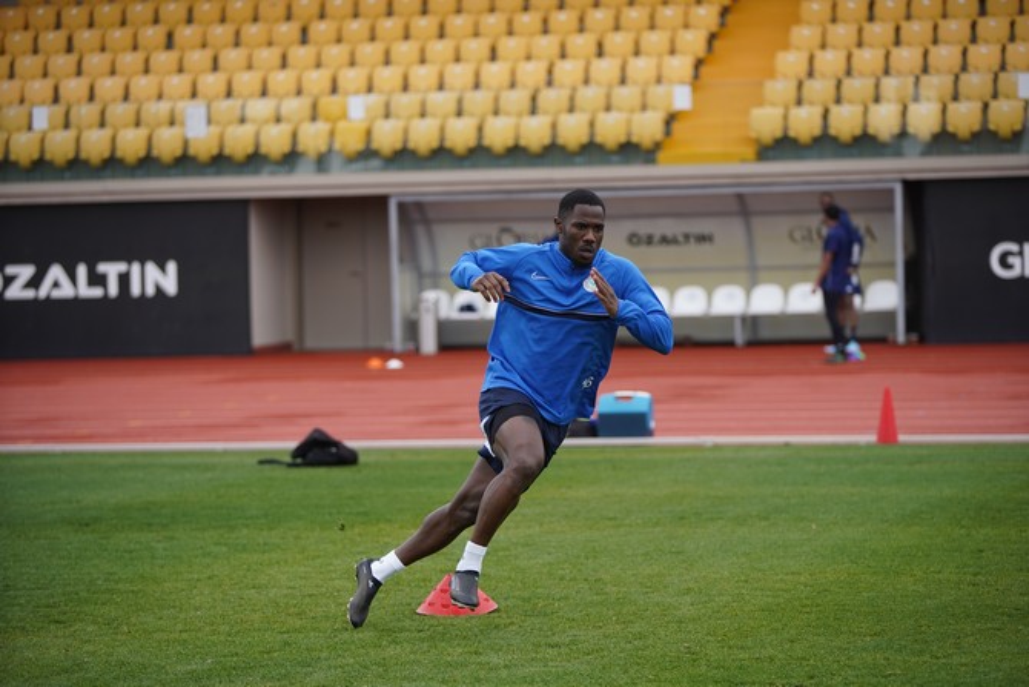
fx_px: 3716
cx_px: 514
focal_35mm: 130
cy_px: 344
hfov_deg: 15.8
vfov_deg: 10.6
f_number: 2.8
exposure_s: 1/1600
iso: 320
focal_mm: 130
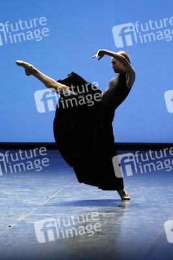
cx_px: 86
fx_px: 1545
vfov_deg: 9.6
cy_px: 130
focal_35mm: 214
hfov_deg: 6.4
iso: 6400
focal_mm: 214
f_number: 6.3
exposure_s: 1/400
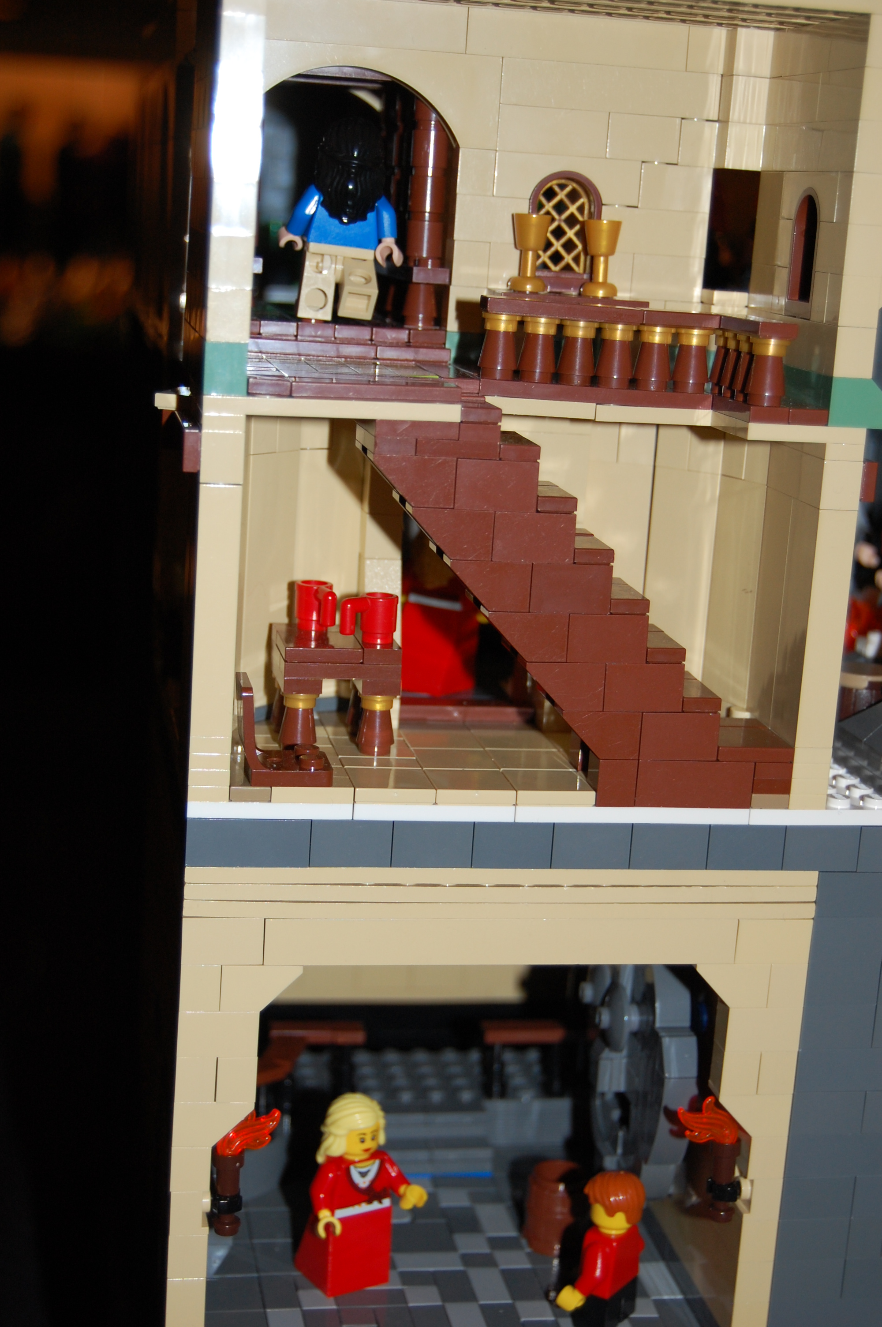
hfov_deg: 23.7
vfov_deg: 35.1
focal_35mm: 57
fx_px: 2098
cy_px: 664
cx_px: 441
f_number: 5
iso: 400
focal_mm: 38
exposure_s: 1/60
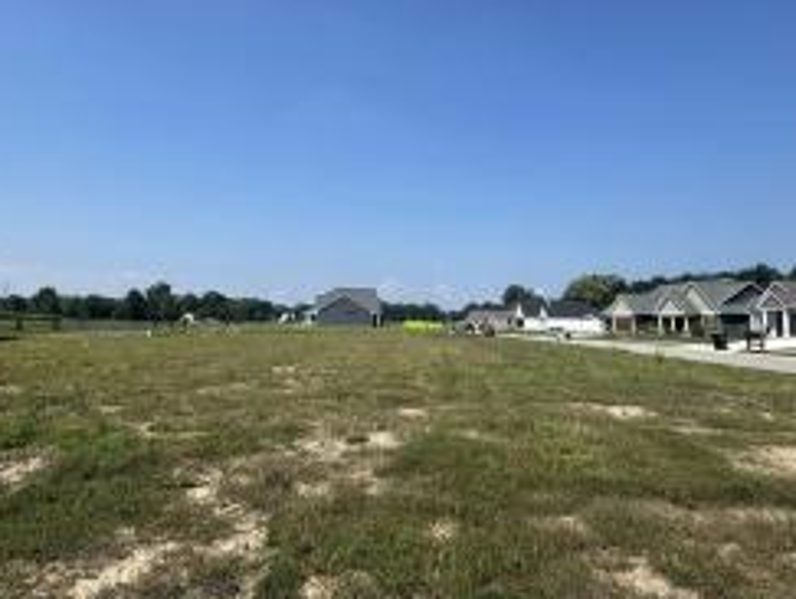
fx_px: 530
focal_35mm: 23
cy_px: 278
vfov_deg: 58.9
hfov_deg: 73.8
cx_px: 377
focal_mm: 2.22
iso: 50
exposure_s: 1/2415
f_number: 2.2
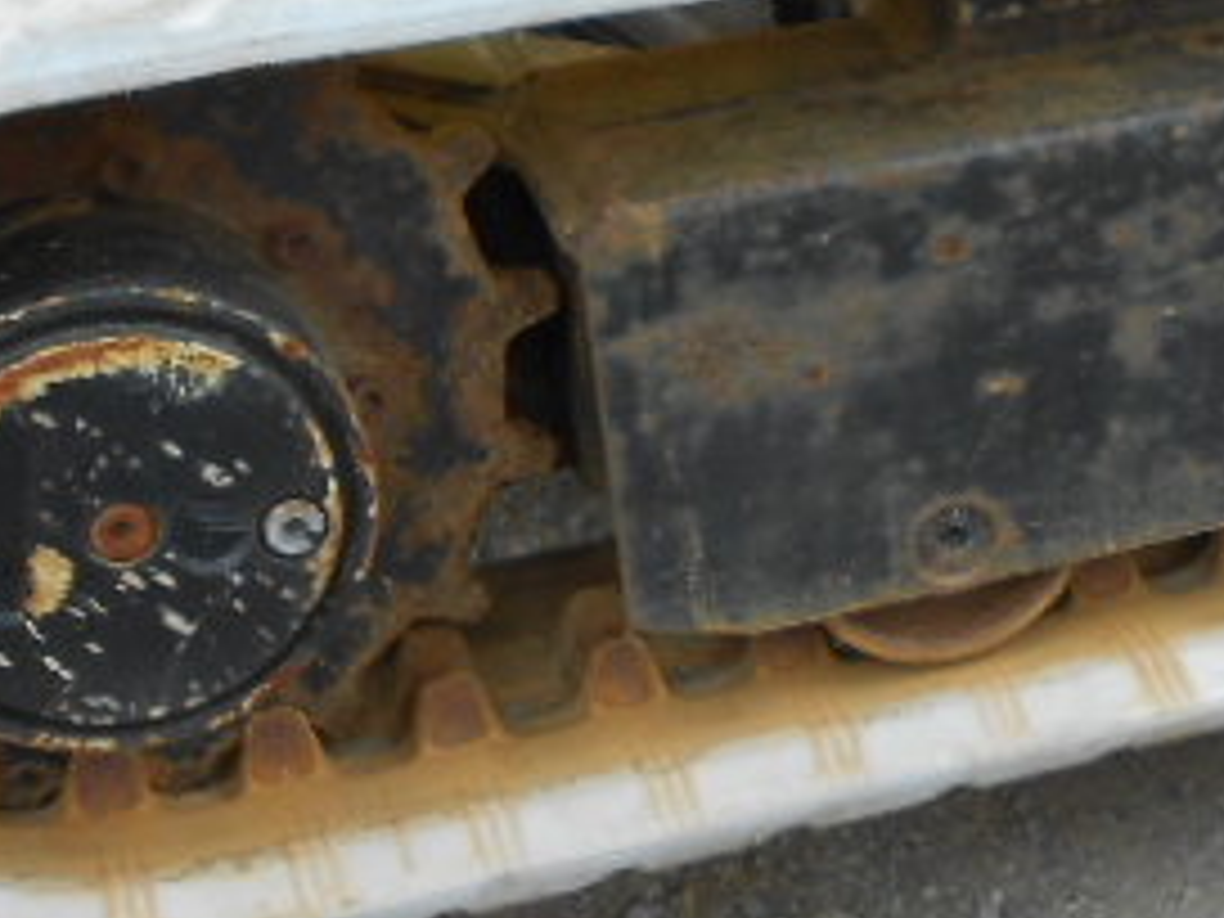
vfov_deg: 15.1
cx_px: 1404
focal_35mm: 98
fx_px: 3465
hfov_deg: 19.1
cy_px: 306
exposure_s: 1/125
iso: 80
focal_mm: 4.6
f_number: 3.2
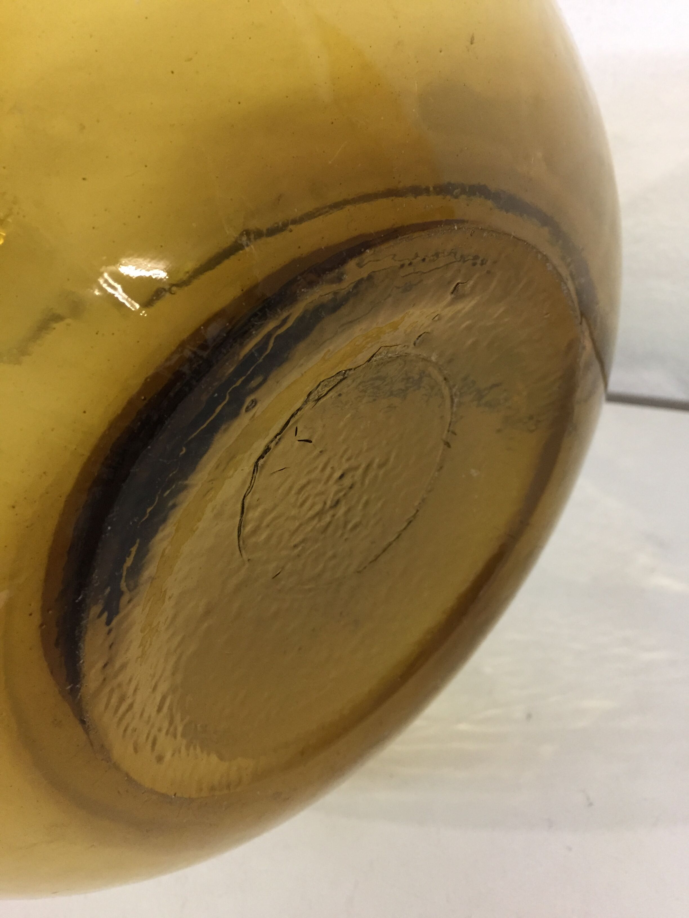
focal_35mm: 29
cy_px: 459
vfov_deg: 61.7
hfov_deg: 48.2
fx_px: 770
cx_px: 344
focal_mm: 4.15
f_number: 2.2
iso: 200
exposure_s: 1/33
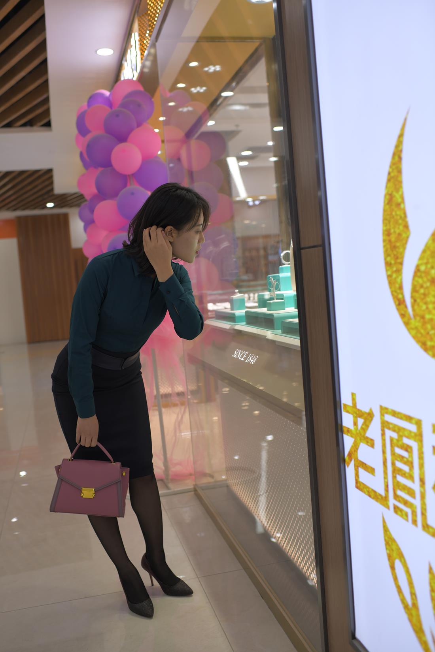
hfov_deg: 37.9
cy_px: 326
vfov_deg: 54.4
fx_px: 634
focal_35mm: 35
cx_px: 218
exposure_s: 1/320
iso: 320
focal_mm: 35
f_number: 3.2
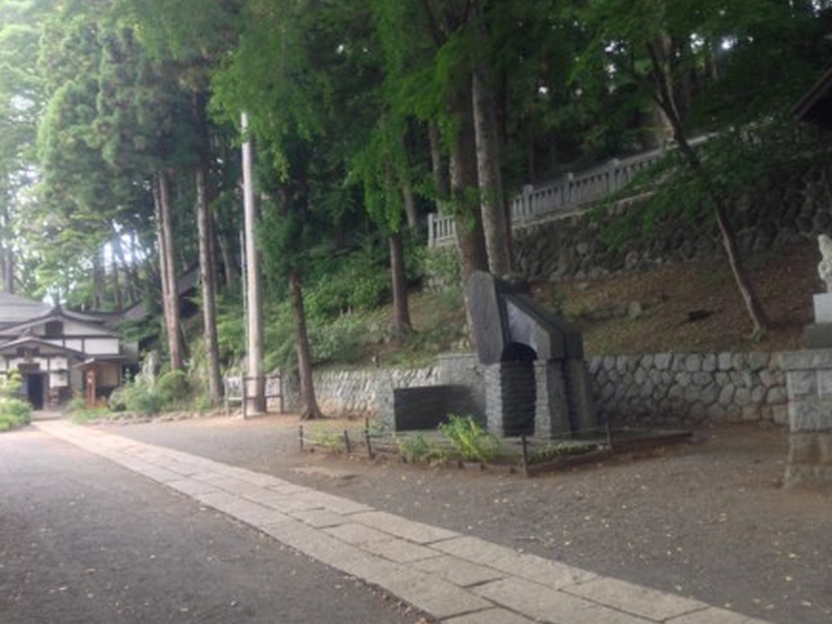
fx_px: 817
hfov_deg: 53.9
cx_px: 409
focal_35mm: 34
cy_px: 308
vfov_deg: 41.8
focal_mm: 4.12
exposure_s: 1/30
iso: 50
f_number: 2.4
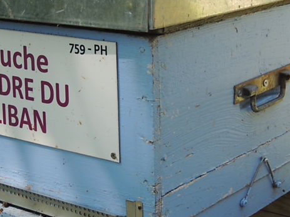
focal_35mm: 95
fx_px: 796
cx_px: 135
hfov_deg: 20.7
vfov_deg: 15.5
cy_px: 54
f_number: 3.7
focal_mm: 9.8
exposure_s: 1/160
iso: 100
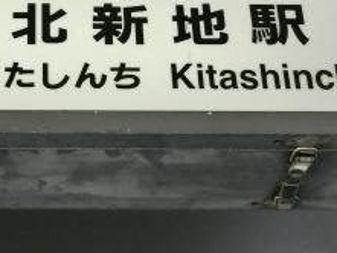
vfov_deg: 13.0
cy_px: 21
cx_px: 32
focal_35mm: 113
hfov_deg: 17.2
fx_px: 1101
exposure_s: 1/125
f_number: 4.1
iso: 200
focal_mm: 6.9
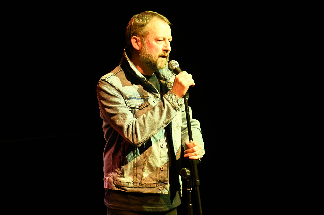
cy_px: 108
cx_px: 162
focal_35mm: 102
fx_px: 917
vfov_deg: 13.4
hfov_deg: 20.0
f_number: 5
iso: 12800
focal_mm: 102
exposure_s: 1/500
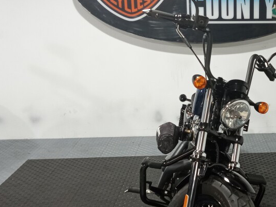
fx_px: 446
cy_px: 127
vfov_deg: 26.0
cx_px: 232
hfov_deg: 33.1
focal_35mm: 56
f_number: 2.2
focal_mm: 3.71
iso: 351
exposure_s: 1/40
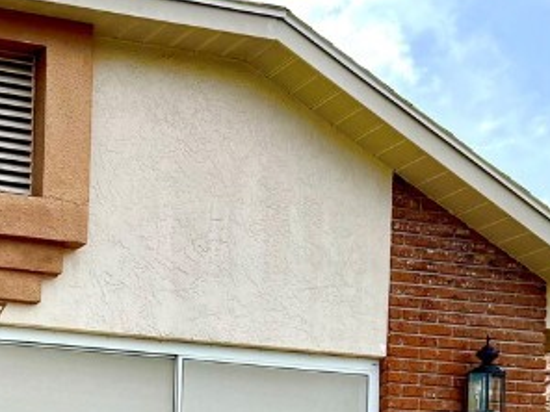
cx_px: -19
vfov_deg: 17.1
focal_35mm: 83
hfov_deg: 22.5
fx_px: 1319
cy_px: 481
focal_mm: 6.76
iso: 80
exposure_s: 1/5714
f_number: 1.78
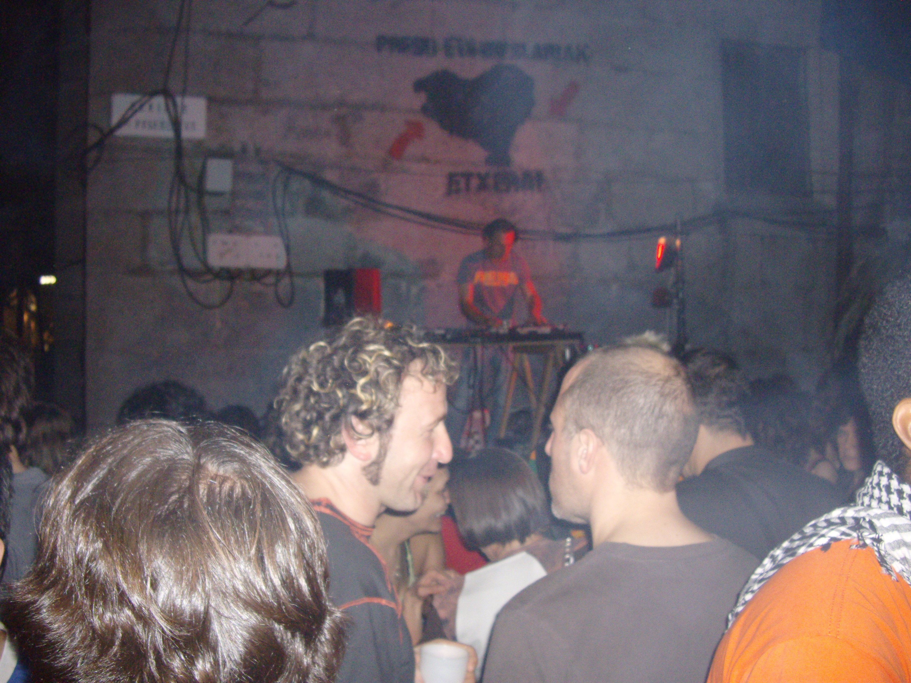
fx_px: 1000
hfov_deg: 49.0
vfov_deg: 37.7
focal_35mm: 38
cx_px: 456
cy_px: 342
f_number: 2.8
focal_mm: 7.9
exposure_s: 1/40
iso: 400
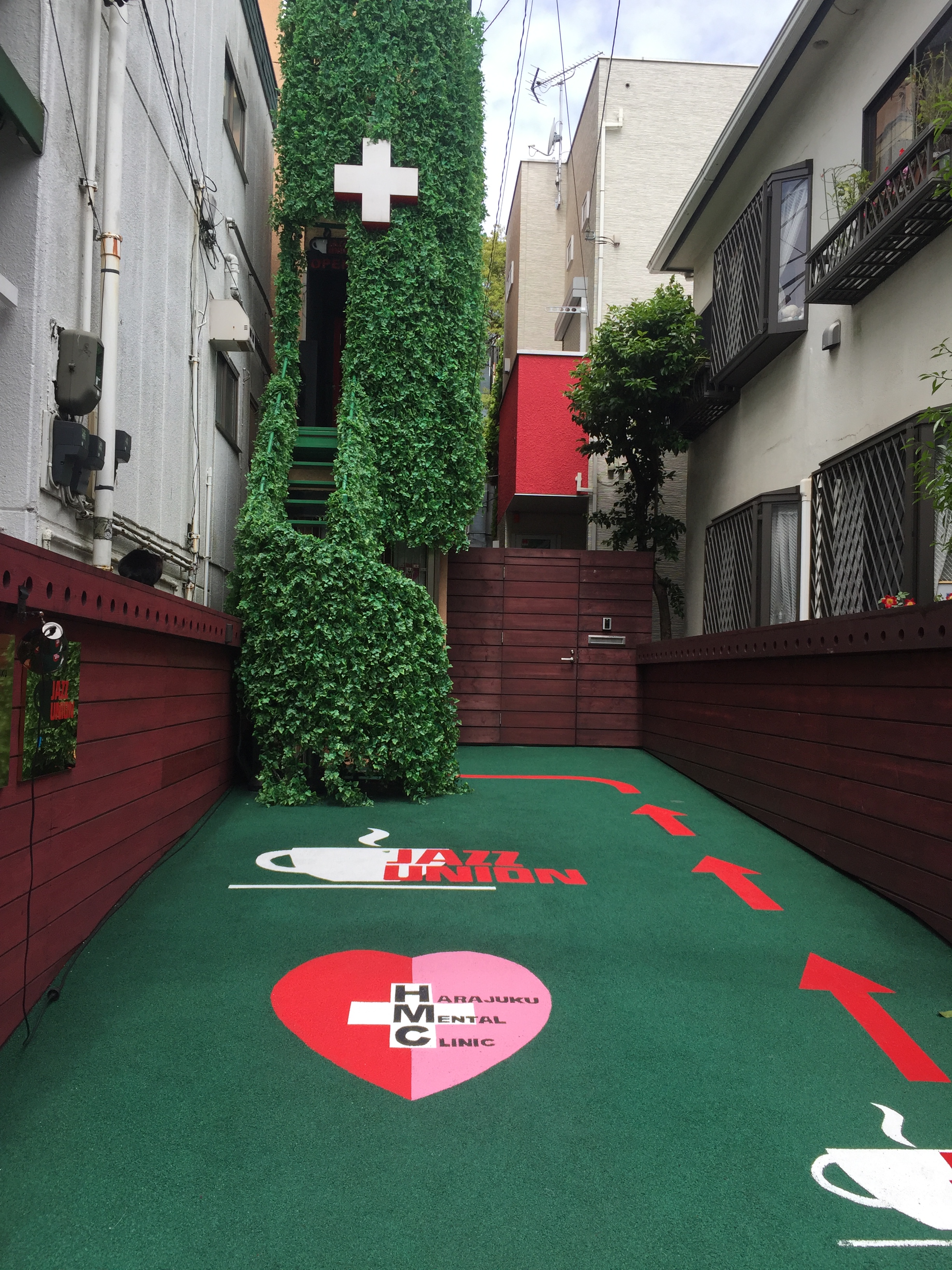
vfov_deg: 61.7
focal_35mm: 29
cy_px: 635
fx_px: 1063
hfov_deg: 48.2
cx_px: 476
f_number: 2.2
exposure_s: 1/920
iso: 32
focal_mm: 4.15
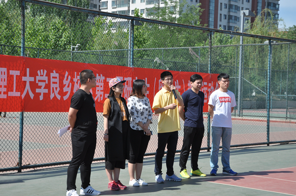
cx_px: 148
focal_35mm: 75
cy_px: 98
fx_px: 616
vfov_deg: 18.1
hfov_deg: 27.0
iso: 320
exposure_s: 1/800
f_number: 8
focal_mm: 50
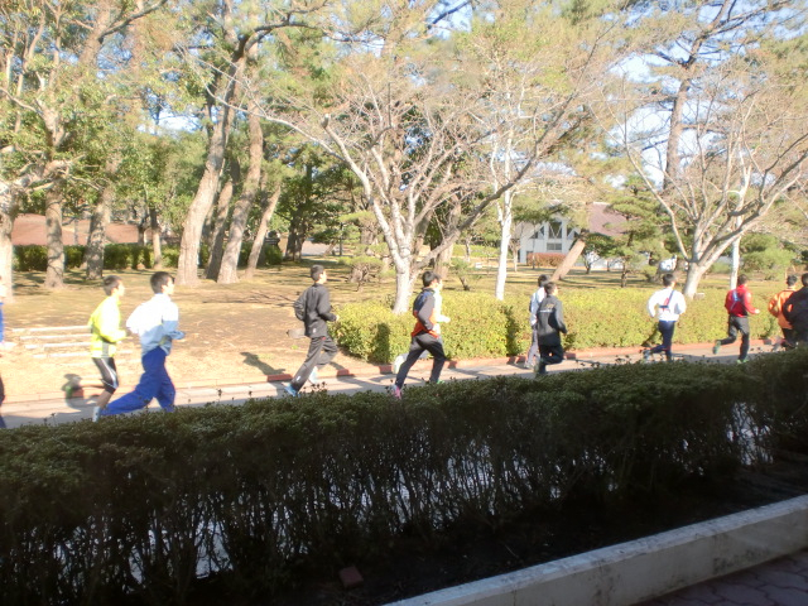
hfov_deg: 52.6
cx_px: 404
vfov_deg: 40.7
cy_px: 303
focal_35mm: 35
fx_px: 817
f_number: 3.1
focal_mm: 6.3
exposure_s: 1/160
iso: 64
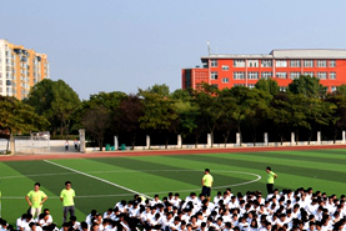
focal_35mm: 78
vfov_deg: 17.5
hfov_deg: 23.2
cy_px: 137
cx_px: 441
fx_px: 750
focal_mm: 18
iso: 200
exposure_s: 1/320
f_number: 9
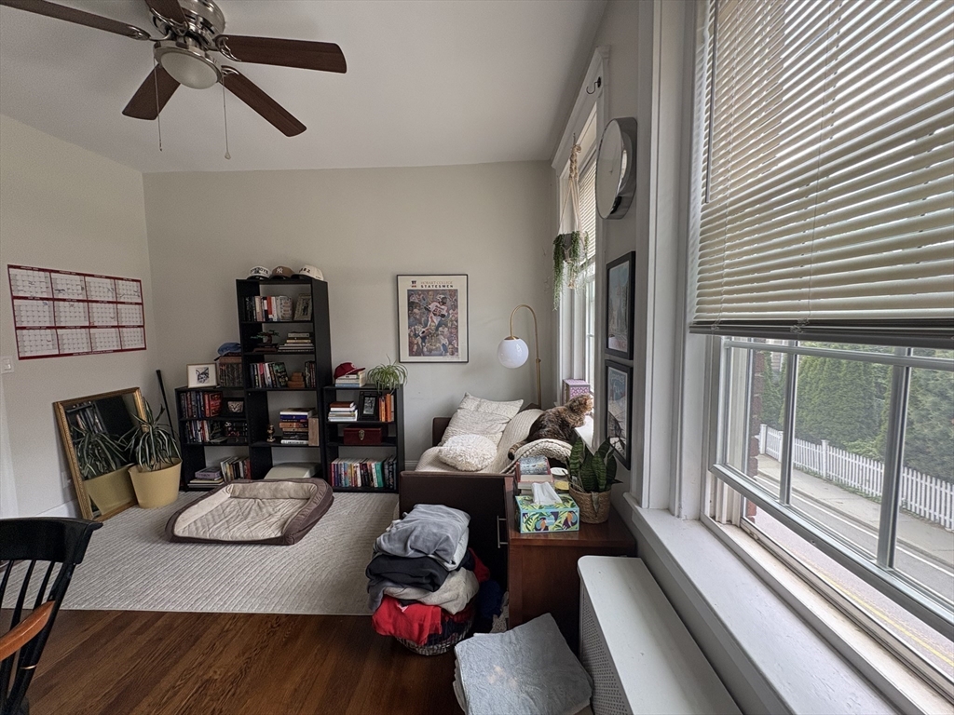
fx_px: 386
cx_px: 477
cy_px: 358
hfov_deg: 102.1
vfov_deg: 85.7
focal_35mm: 14
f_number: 2.2
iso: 100
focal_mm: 2.22
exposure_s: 1/99
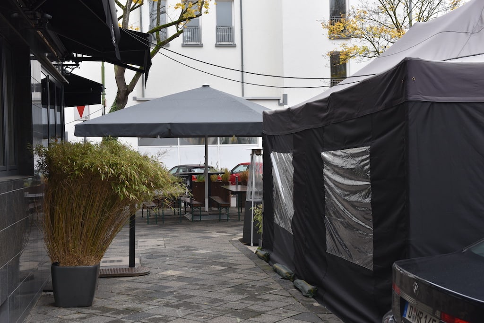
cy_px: 162
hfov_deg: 41.1
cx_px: 242
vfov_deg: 28.1
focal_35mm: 48
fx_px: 646
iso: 400
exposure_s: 1/100
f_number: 5
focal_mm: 48
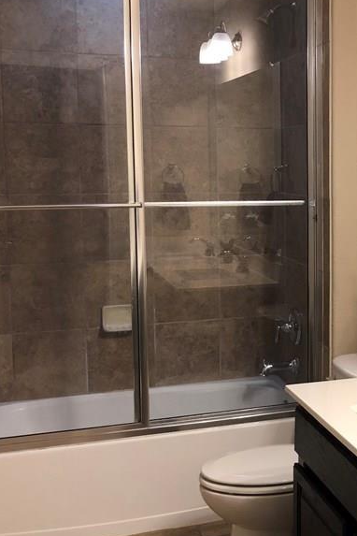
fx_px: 773
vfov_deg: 38.2
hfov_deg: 24.8
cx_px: 356
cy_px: 256
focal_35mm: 52
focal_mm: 3.99
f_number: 1.8
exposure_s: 1/15
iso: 40
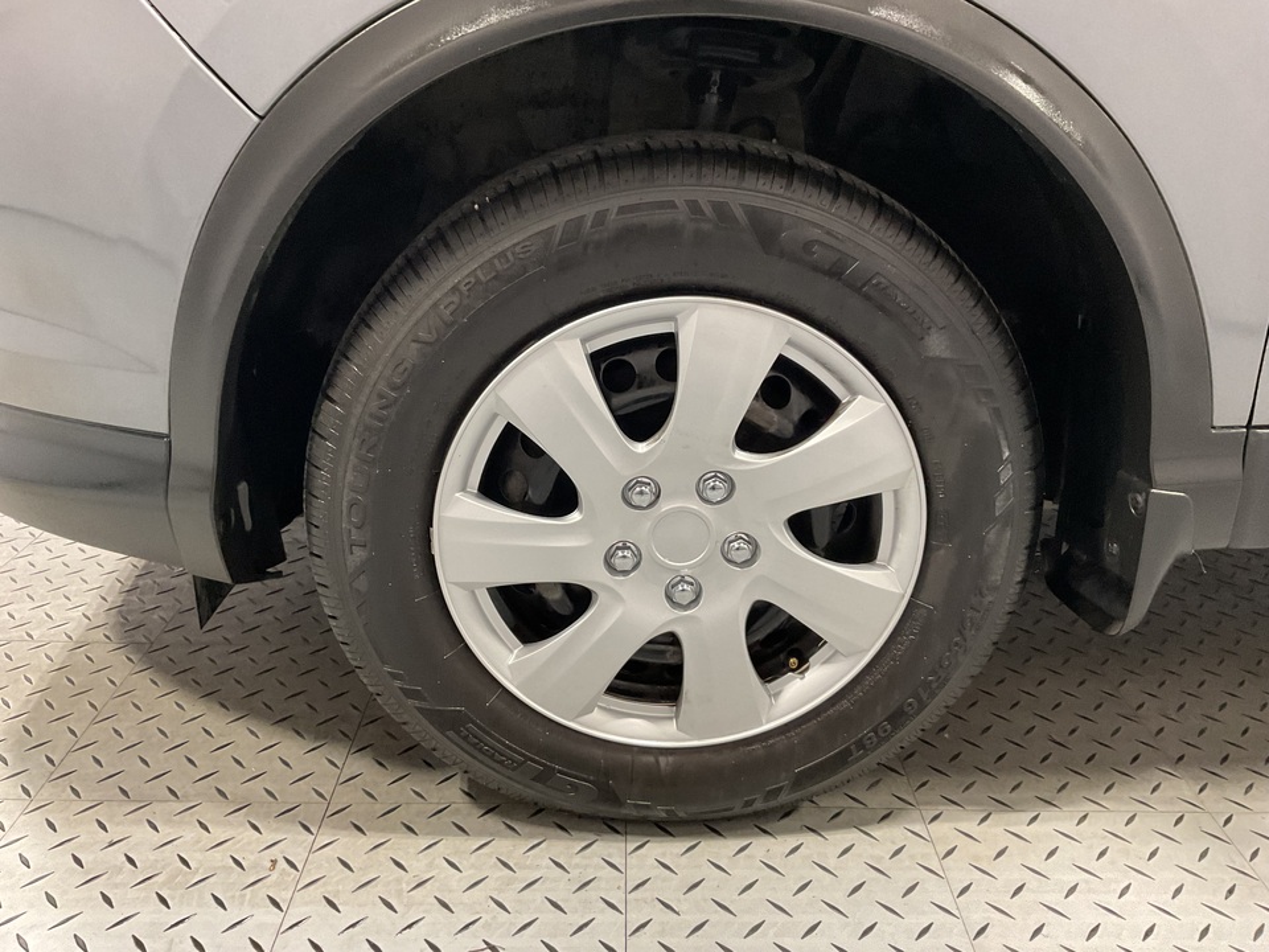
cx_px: 634
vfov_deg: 48.2
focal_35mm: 29
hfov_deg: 61.7
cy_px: 476
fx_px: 1063
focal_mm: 3
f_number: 1.8
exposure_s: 1/50
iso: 160
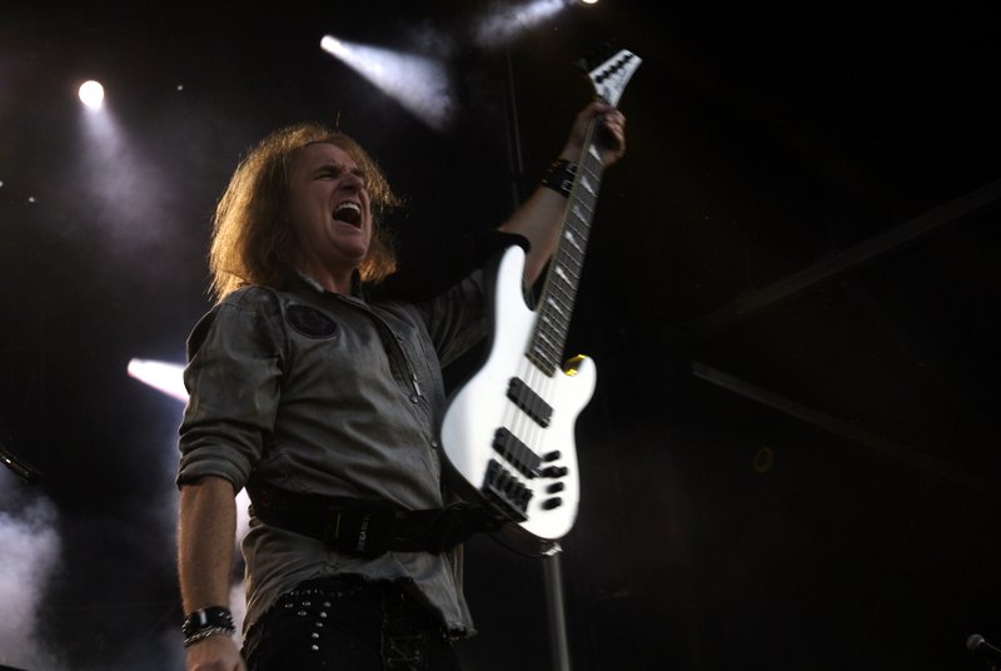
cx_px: 500
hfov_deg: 25.0
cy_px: 336
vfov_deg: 16.9
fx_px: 2256
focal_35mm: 81
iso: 200
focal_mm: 30
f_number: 3.8
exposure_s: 1/160
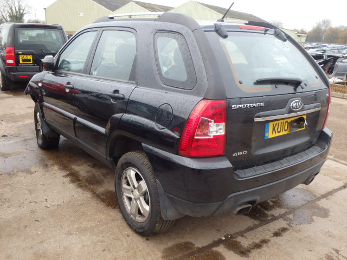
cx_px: 174
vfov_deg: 44.2
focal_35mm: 32
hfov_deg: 56.8
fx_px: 321
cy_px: 130
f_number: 4.2
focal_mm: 5.7
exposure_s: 1/60
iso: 125
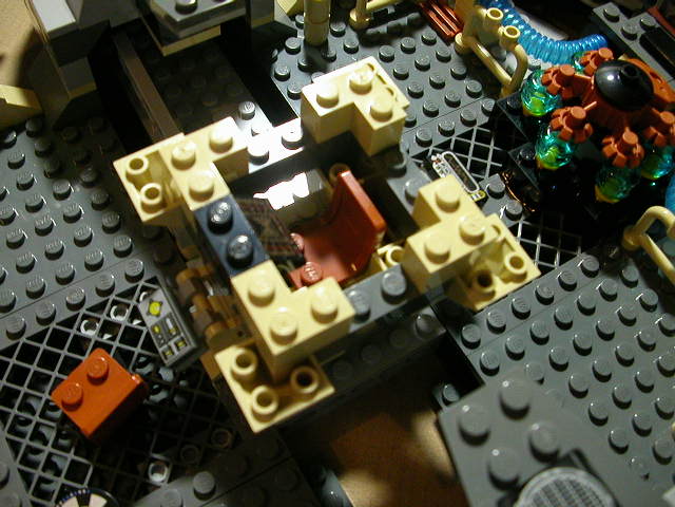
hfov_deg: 50.1
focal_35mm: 37
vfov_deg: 38.7
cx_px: 338
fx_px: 721
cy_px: 254
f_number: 2.7
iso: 400
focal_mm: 5.6
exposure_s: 1/19.1
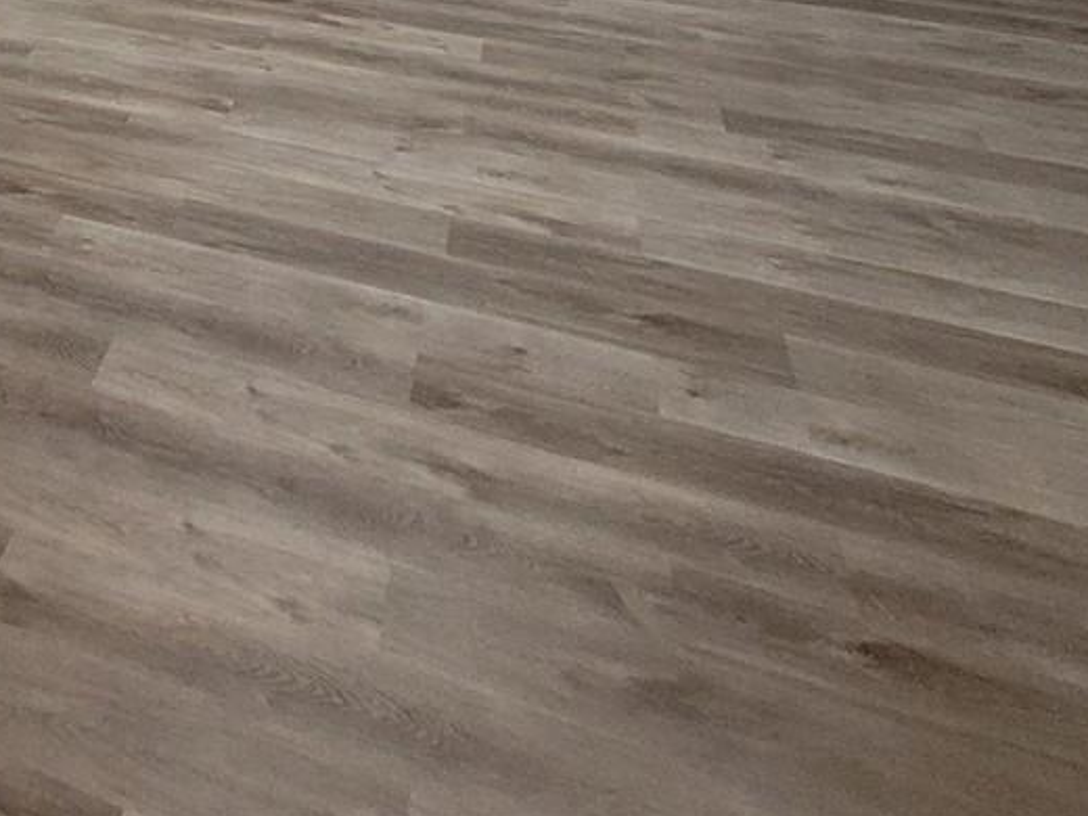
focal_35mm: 40
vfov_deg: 25.8
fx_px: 1257
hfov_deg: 40.4
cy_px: -431
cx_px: -25
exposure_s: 1/60
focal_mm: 1.74
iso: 320
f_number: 2.2
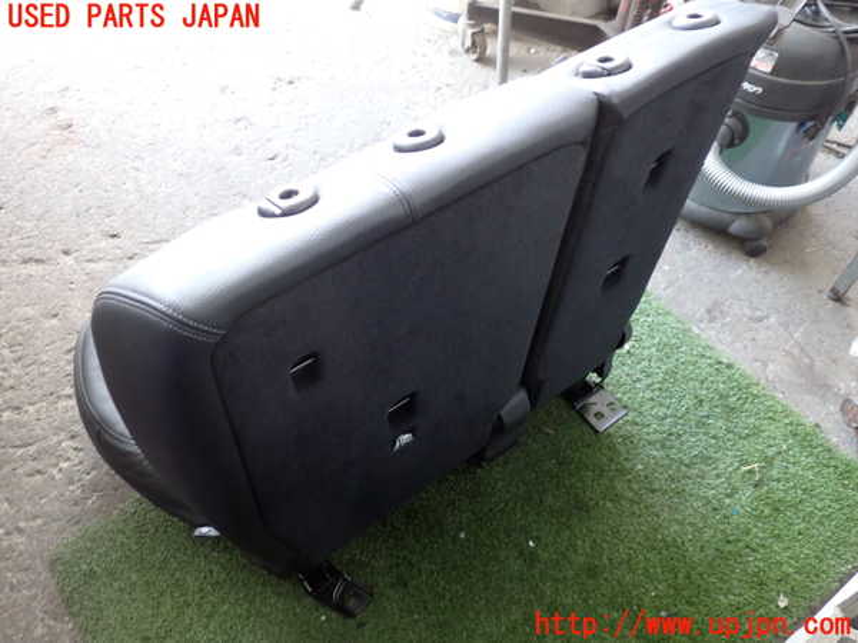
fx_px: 744
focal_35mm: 30
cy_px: 322
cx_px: 429
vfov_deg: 46.8
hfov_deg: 60.0
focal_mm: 5.4
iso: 200
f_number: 2.3
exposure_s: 1/40
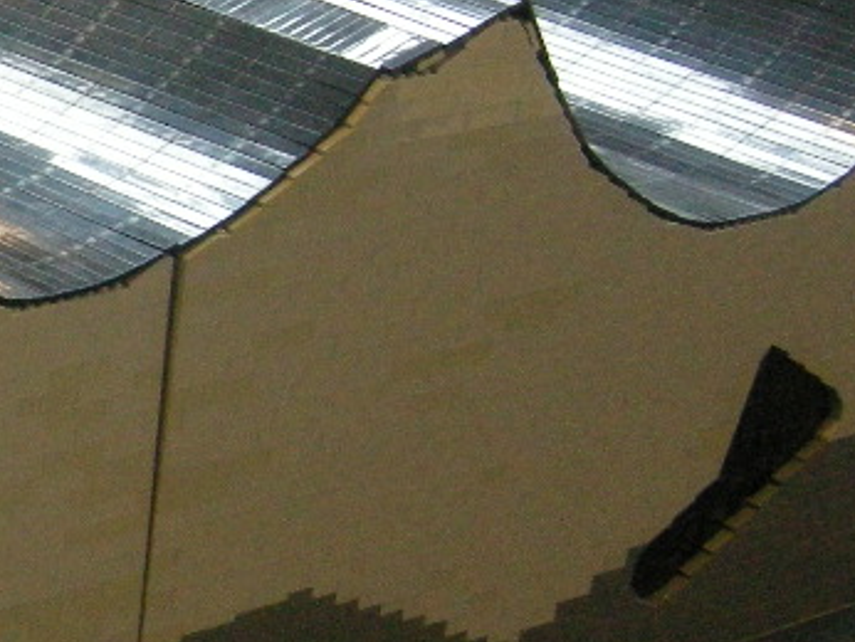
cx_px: -455
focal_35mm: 133
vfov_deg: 11.2
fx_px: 3287
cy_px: 393
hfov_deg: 13.8
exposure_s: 1/38
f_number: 2.7
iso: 400
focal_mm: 7.5
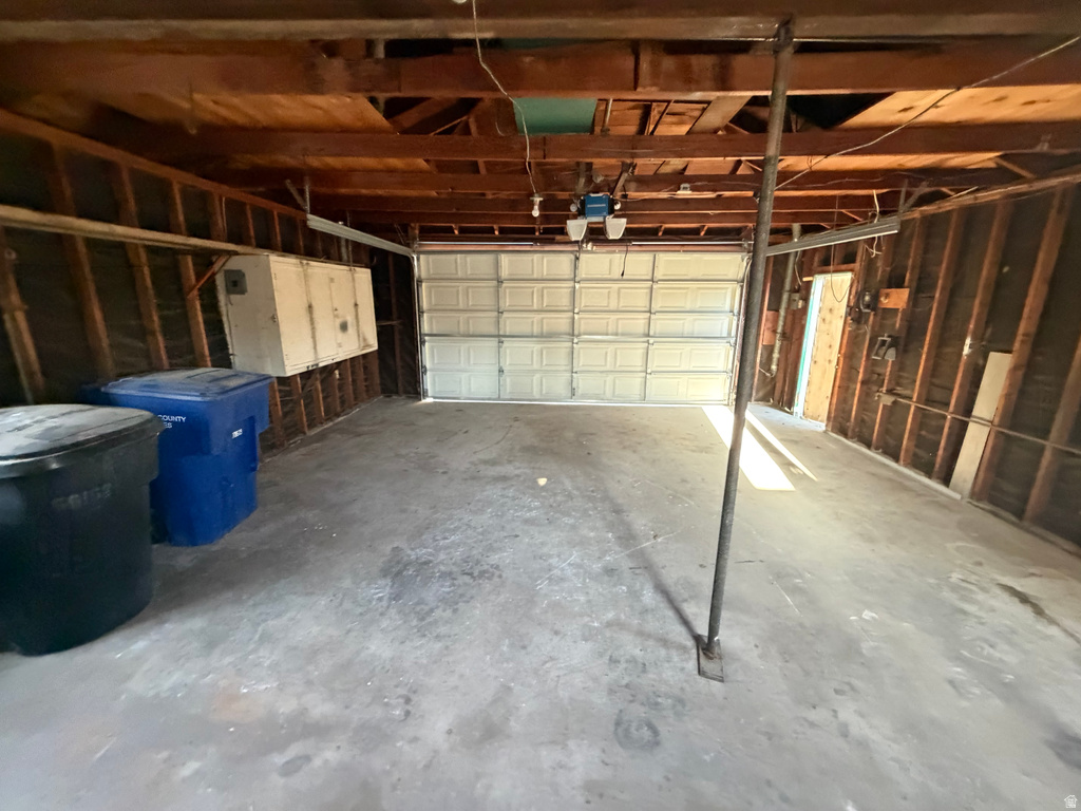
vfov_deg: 85.7
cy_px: 406
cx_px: 540
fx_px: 437
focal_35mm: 14
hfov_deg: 102.1
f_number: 2.2
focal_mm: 2.22
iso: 640
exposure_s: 1/60
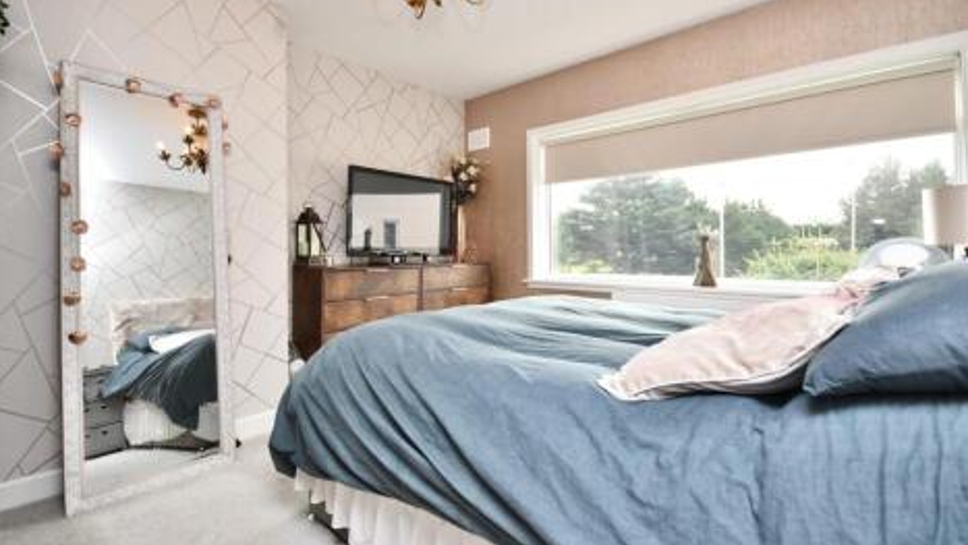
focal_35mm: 16
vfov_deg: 67.0
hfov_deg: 99.4
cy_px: 246
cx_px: 489
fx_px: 411
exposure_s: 1/80
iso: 200
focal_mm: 10
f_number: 4.5
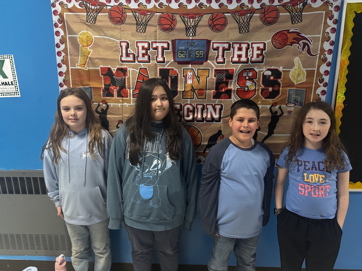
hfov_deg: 71.6
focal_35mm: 24
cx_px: 181
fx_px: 251
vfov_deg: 56.8
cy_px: 136
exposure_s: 1/60
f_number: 1.78
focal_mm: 6.76
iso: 640
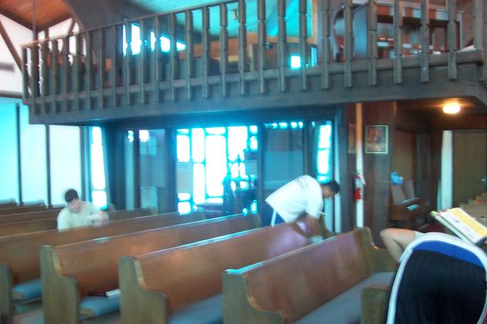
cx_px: 246
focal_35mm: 38
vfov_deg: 35.0
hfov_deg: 50.7
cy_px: 182
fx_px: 514
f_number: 3
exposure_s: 1/4
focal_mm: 6
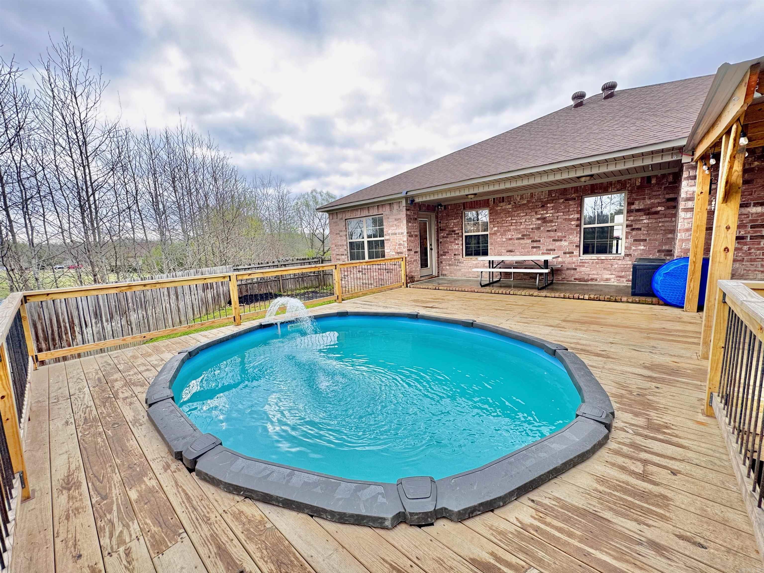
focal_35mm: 14
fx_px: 309
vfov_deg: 85.7
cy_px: 286
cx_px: 382
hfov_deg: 102.1
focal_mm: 2.22
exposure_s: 1/99
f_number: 2.2
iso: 64
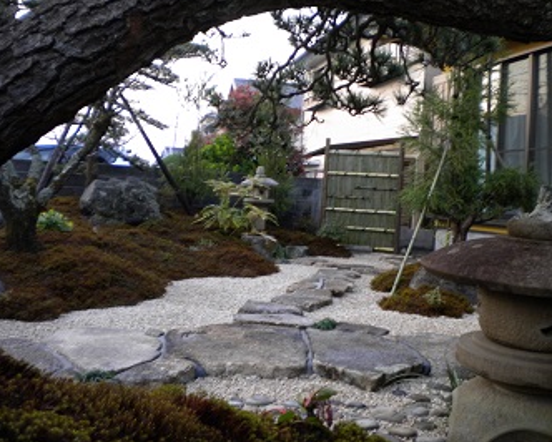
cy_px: 219
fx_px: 605
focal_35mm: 37
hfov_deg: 49.0
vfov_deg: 40.2
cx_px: 293
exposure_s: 1/58.7
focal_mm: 6.3
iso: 199
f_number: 3.1
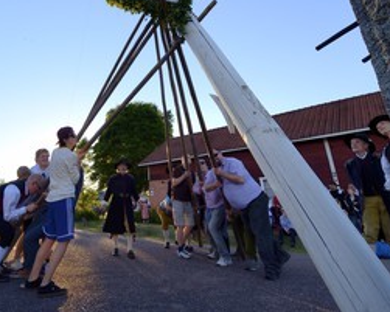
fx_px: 254
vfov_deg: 61.9
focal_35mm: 22
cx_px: 120
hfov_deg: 72.0
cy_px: 109
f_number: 9
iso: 200
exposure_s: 1/250
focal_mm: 14
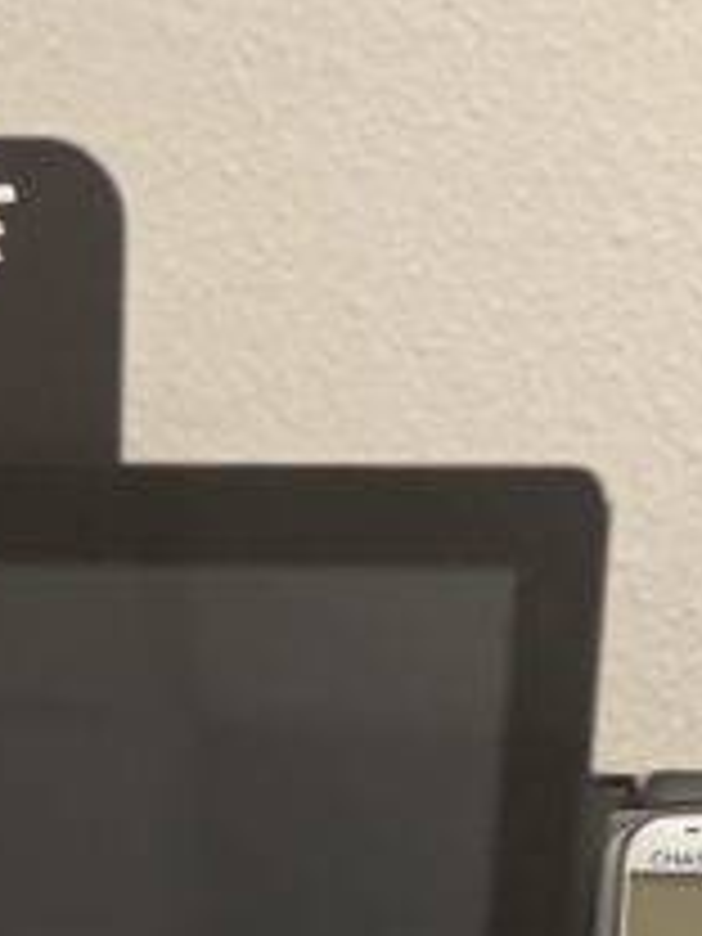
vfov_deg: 9.9
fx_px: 5192
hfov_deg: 7.6
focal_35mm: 192
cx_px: -284
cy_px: 1467
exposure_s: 1/40
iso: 160
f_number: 2
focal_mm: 6
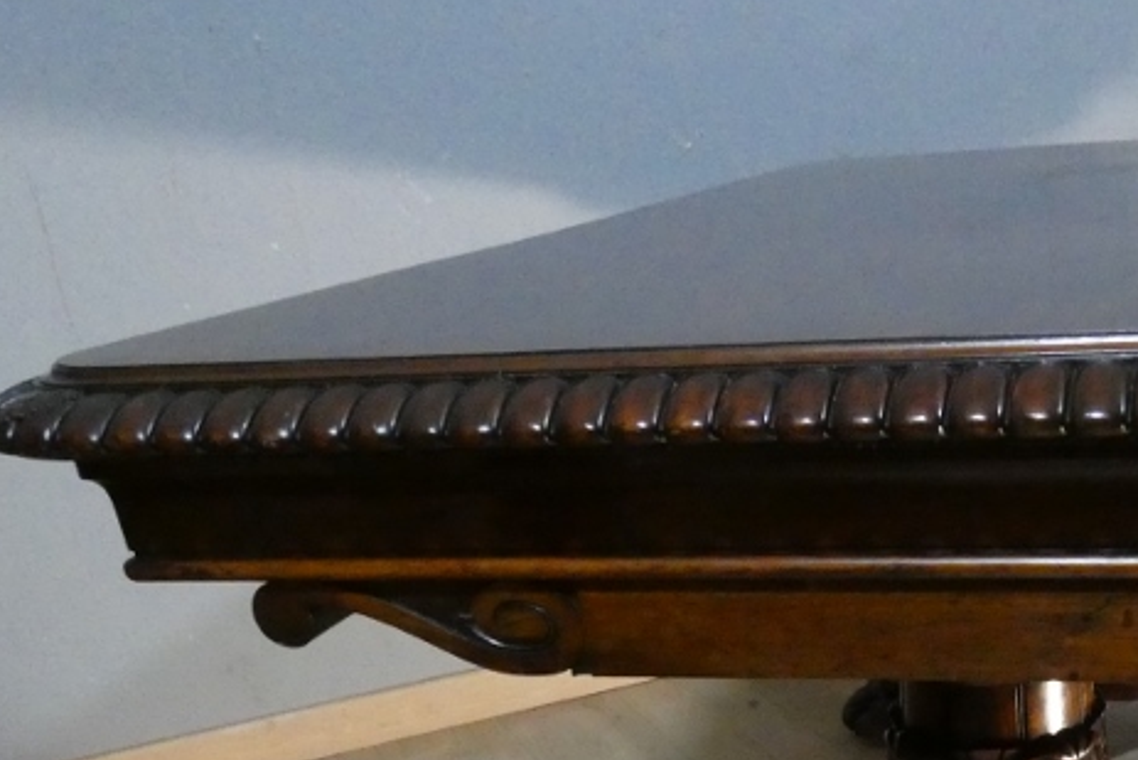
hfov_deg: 40.8
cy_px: 932
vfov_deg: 25.9
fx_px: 1454
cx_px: 927
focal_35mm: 46
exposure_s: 1/60
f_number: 4.4
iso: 1250
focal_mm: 3.6
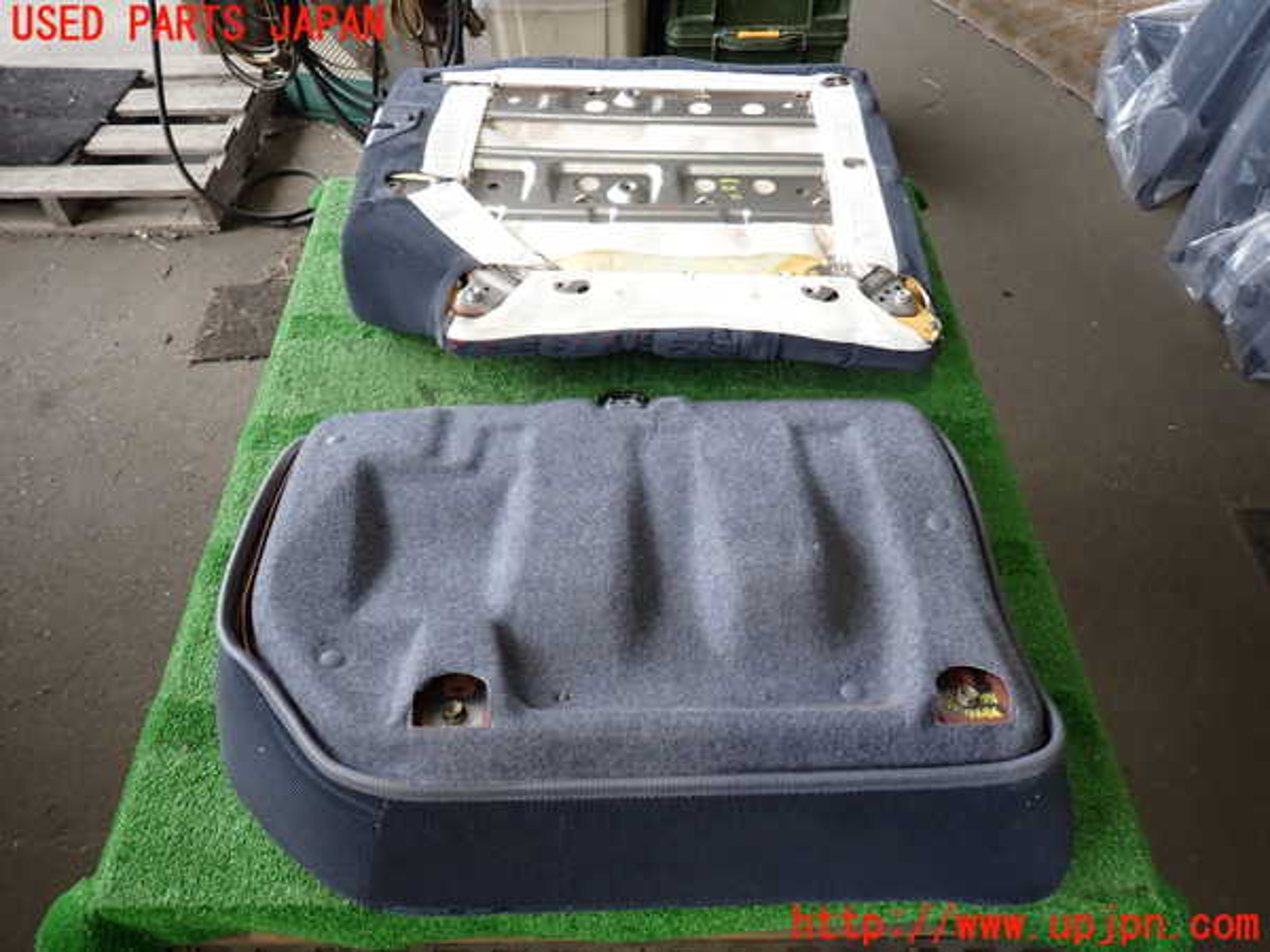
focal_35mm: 25
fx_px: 917
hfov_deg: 69.4
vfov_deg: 54.9
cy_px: 476
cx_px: 635
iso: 125
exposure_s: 1/60
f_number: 2
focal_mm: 4.5
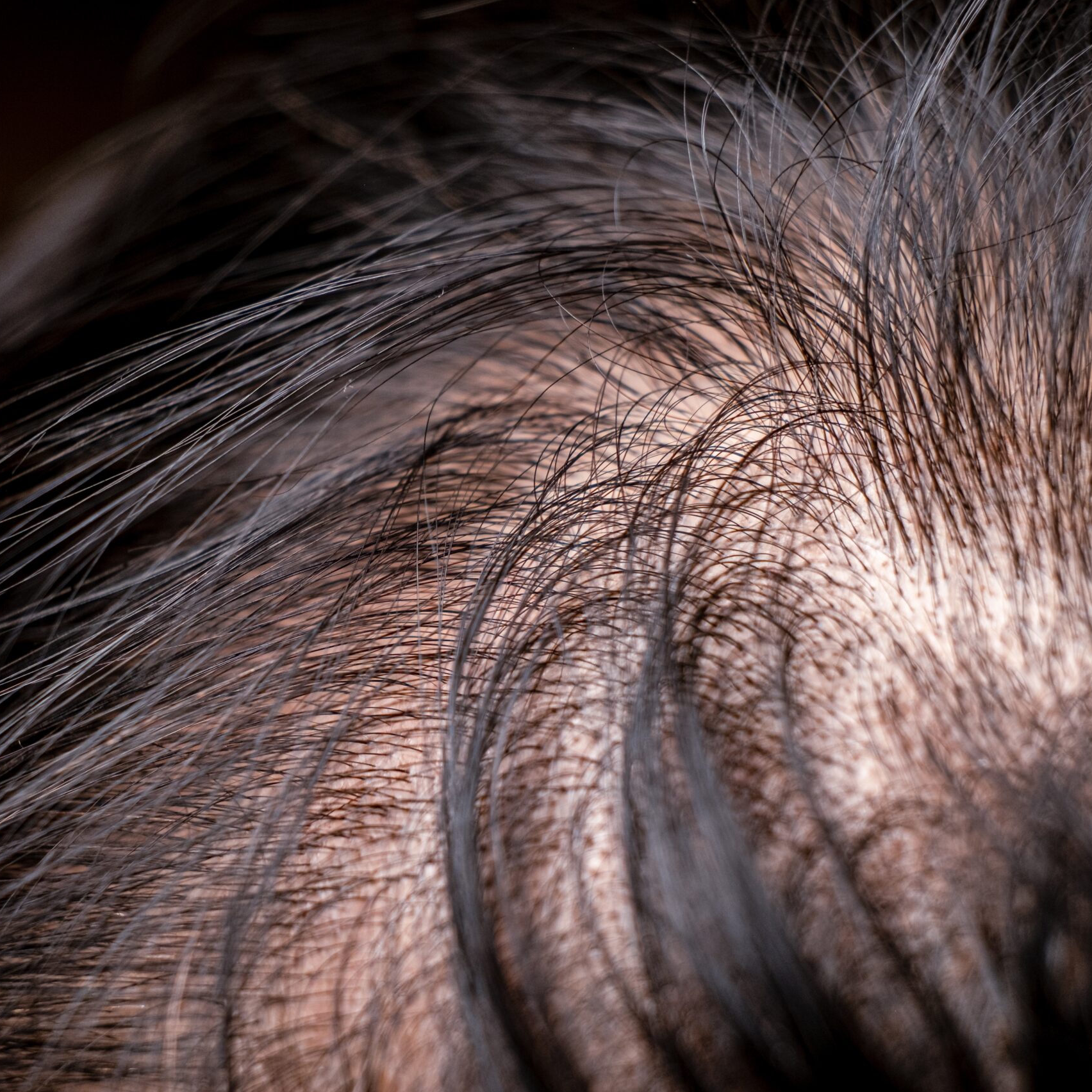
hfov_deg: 16.4
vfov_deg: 16.4
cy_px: 546
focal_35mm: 106
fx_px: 3783
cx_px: 433
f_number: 4.5
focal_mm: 55
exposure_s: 1/60
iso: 320
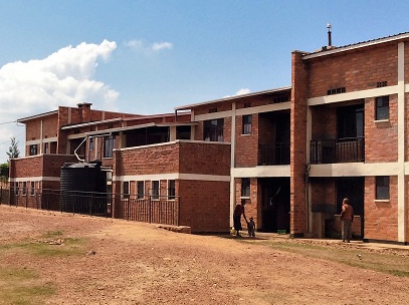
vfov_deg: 26.5
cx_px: 96
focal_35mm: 55
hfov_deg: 34.2
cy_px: 159
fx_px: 649
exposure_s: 1/2387
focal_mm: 3.3
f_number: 2.4
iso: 32
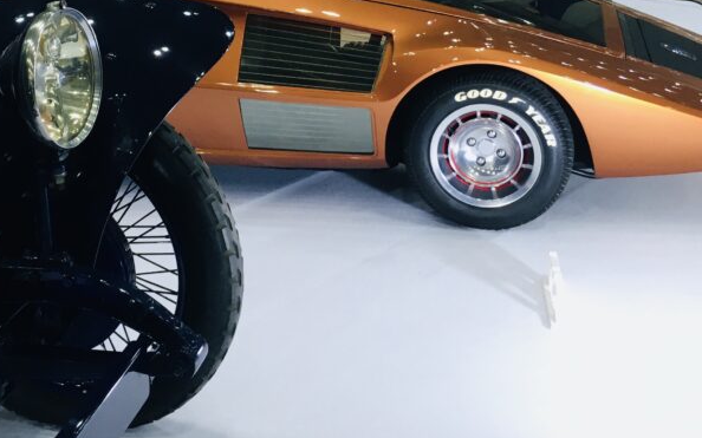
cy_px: 14
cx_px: 229
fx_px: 1014
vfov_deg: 23.5
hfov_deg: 37.7
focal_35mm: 53
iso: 32
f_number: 2.2
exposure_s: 1/30
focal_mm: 4.15
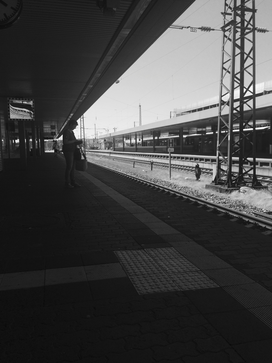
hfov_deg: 48.2
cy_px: 182
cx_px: 136
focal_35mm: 29
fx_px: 304
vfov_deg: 61.7
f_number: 2.2
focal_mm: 4.15
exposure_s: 1/1325
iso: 32
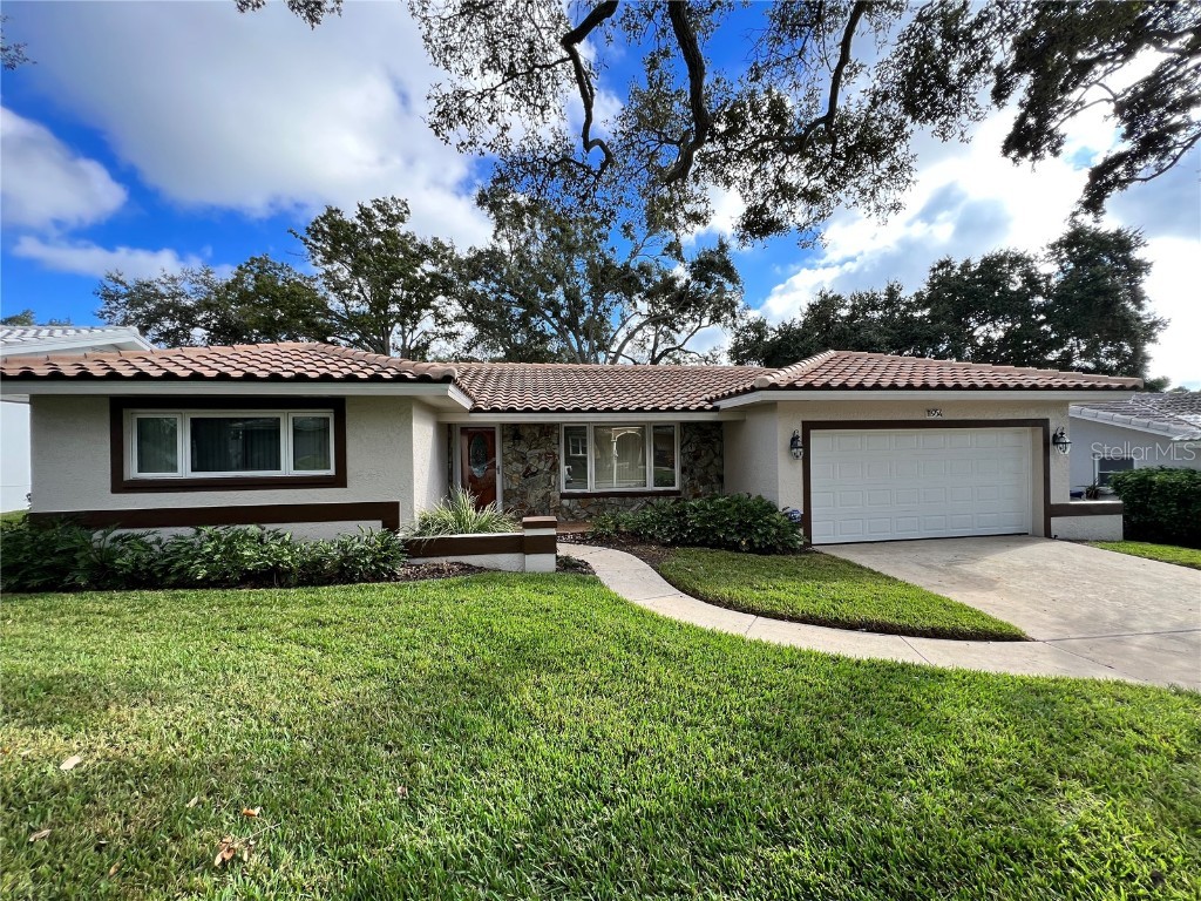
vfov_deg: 89.9
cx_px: 600
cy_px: 450
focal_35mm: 13
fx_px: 451
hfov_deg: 106.2
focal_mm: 1.57
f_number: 1.8
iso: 32
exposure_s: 1/381
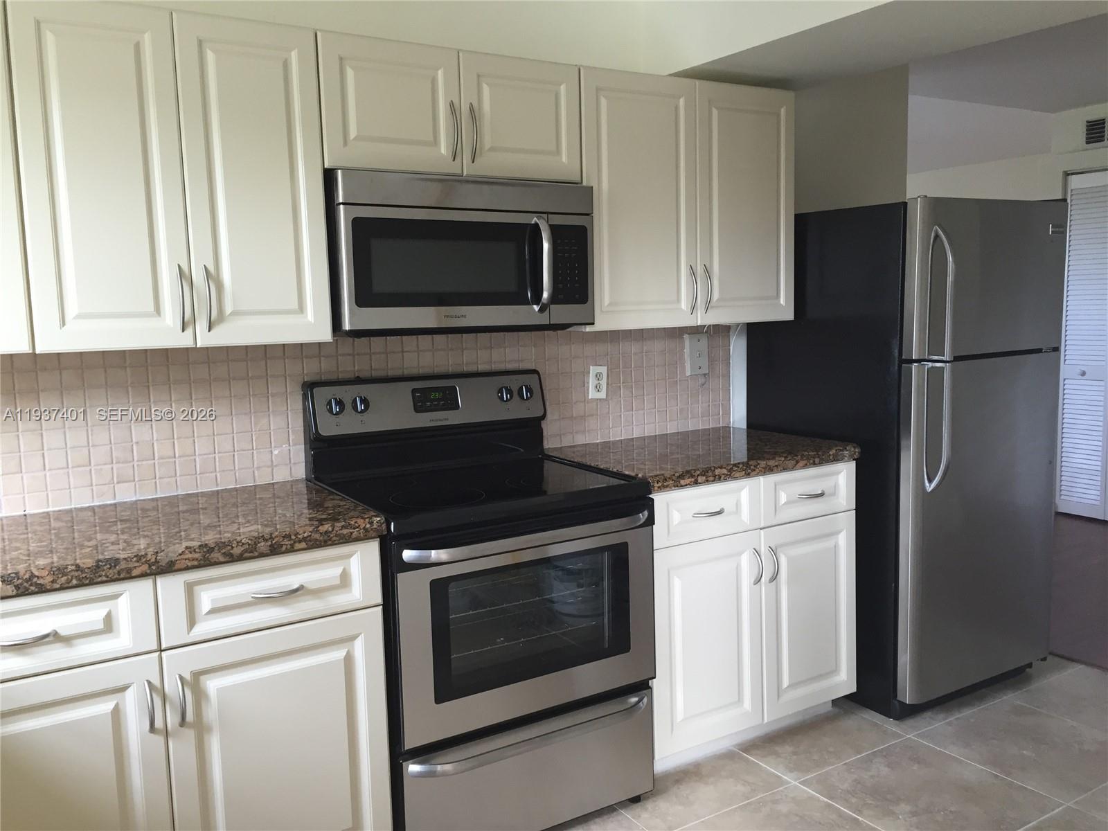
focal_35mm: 29
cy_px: 416
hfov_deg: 61.7
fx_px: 928
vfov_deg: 48.2
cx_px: 554
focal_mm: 4.15
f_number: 2.2
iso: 40
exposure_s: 1/30
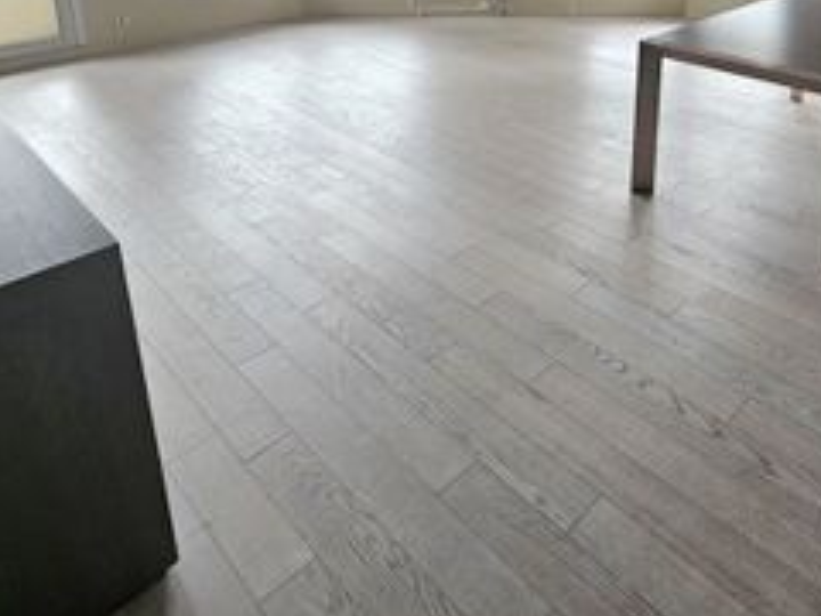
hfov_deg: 65.7
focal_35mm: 26
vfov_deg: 47.5
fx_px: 617
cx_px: 540
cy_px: 58
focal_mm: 2.2
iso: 80
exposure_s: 1/50
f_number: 2.2
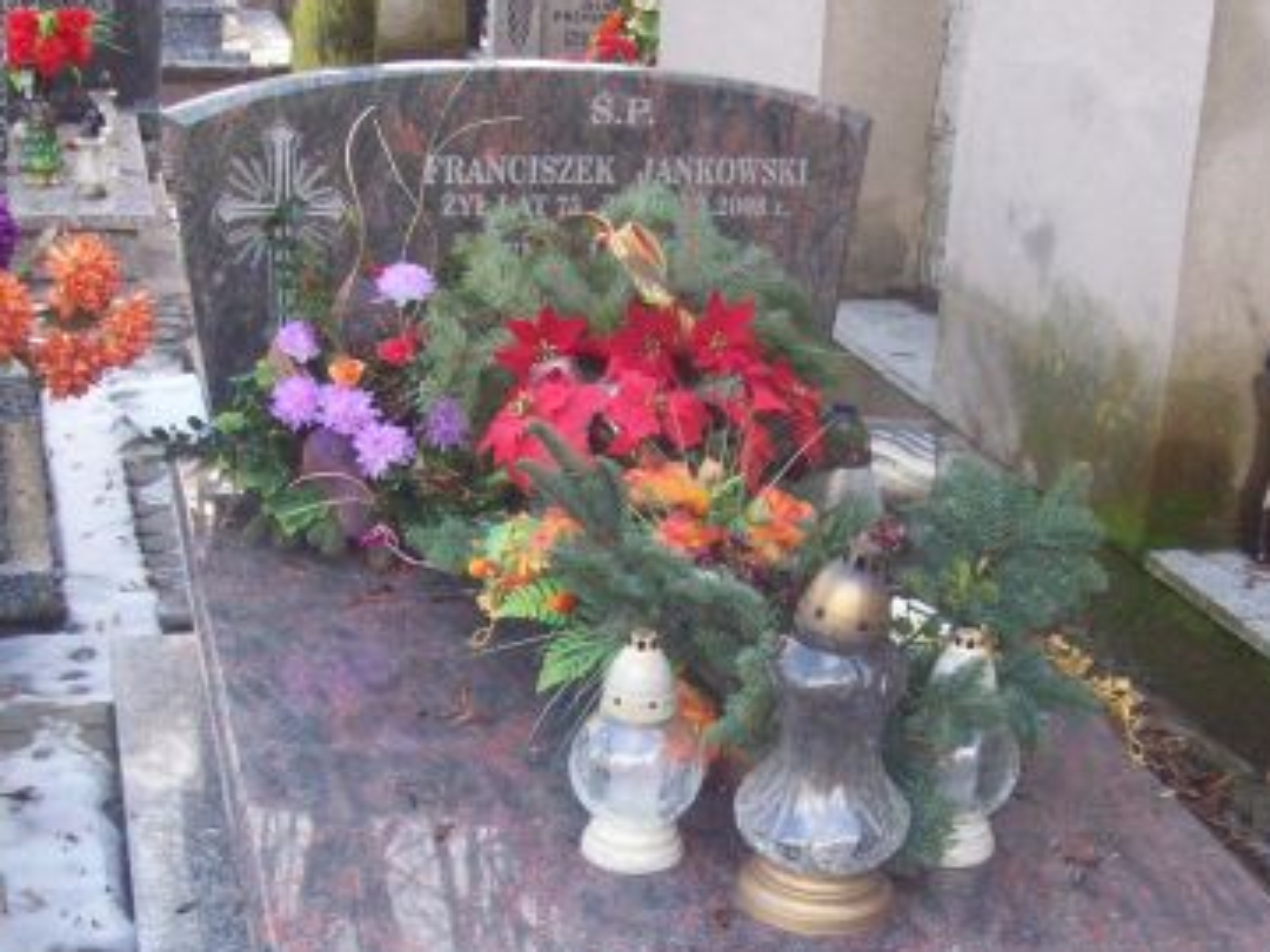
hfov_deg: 30.2
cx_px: 698
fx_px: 2348
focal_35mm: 64
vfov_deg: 22.7
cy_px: 716
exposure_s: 1/131
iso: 200
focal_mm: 6
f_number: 2.7
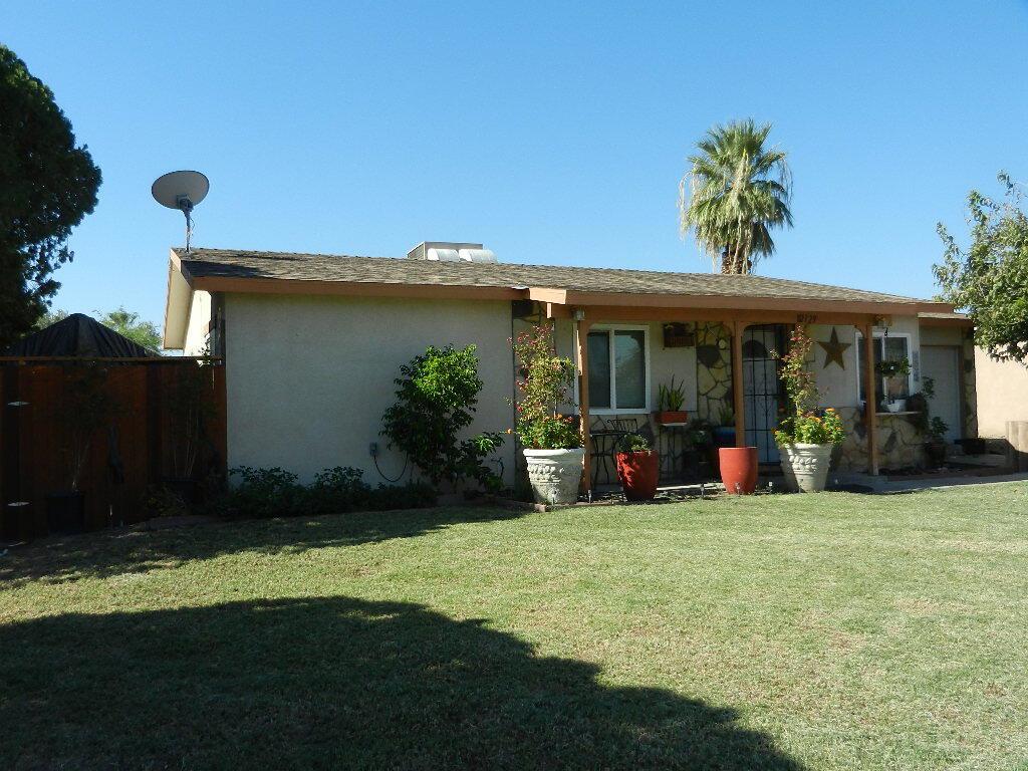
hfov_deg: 61.7
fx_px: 861
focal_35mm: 29
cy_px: 386
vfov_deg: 48.2
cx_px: 514
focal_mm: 5.1
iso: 160
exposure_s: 1/1000
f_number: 3.6
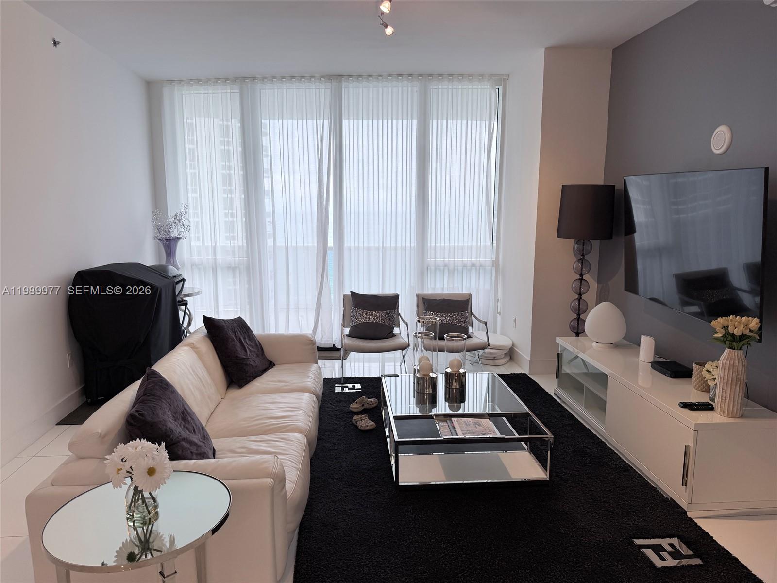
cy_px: 292
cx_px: 388
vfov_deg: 56.8
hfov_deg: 71.6
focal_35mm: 24
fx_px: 539
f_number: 1.78
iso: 64
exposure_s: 1/161
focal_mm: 6.76
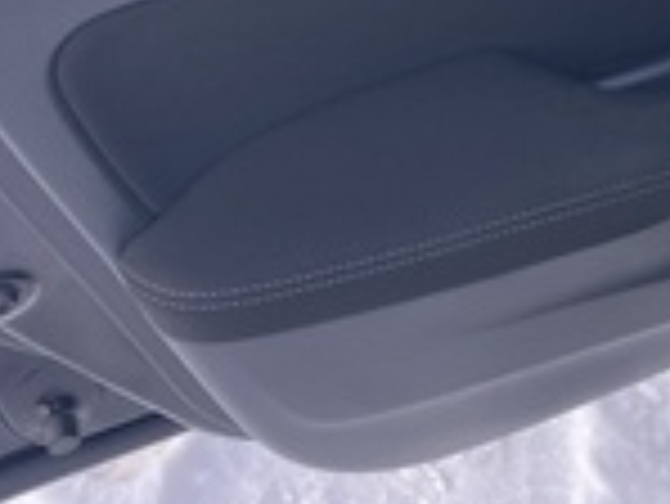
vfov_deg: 17.5
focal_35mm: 79
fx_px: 1530
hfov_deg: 24.2
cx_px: 567
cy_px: -164
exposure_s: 1/121
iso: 32
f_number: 1.8
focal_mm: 3.99
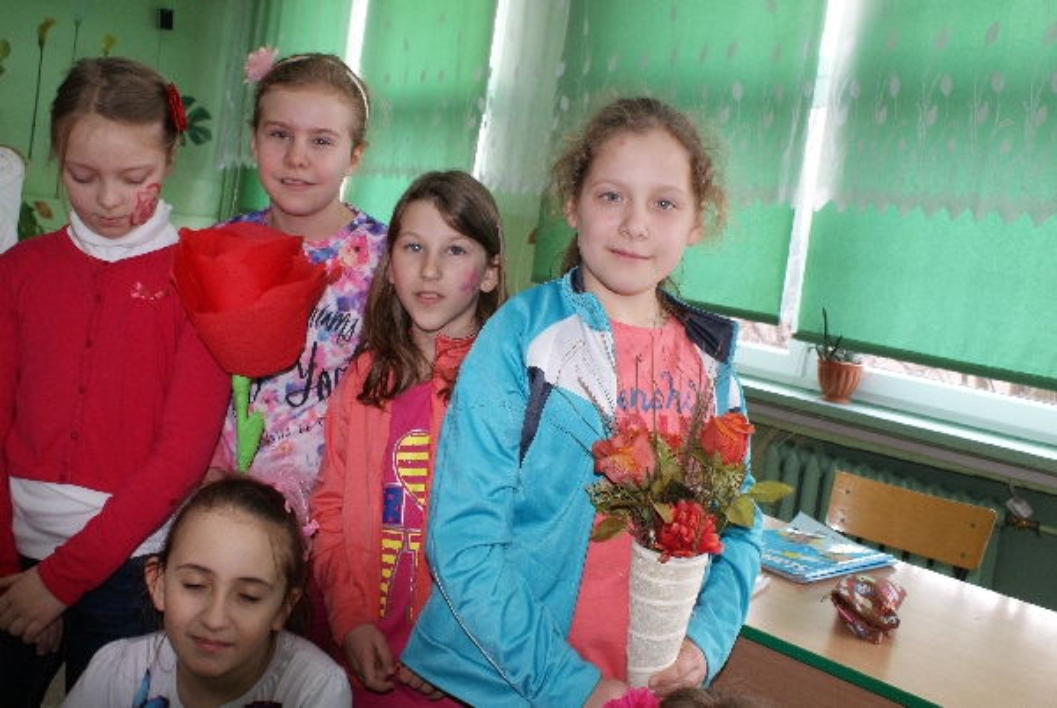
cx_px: 528
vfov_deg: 43.7
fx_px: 882
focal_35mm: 30
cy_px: 354
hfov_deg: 61.9
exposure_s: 1/80
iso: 400
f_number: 5.6
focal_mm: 20
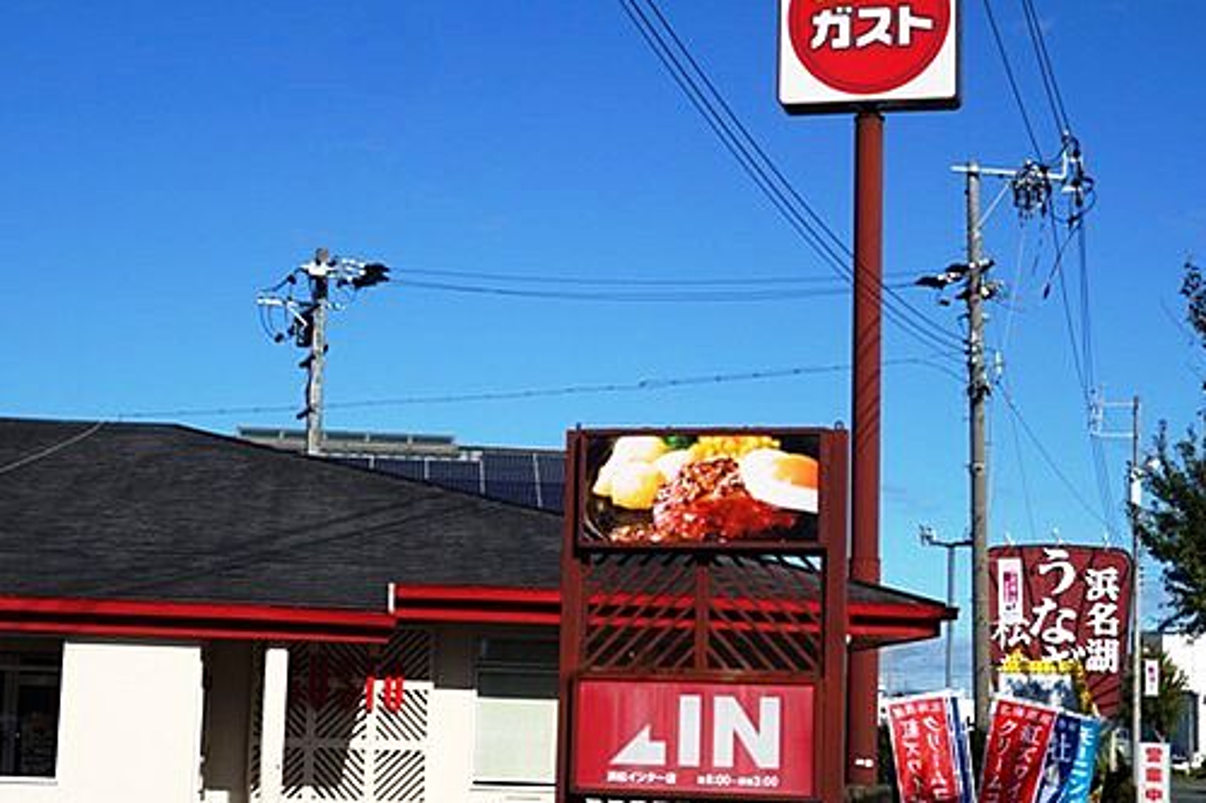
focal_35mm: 73
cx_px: 598
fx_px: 2445
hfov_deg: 27.7
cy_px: 357
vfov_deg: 18.7
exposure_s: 1/800
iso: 125
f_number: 7.1
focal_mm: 21.08
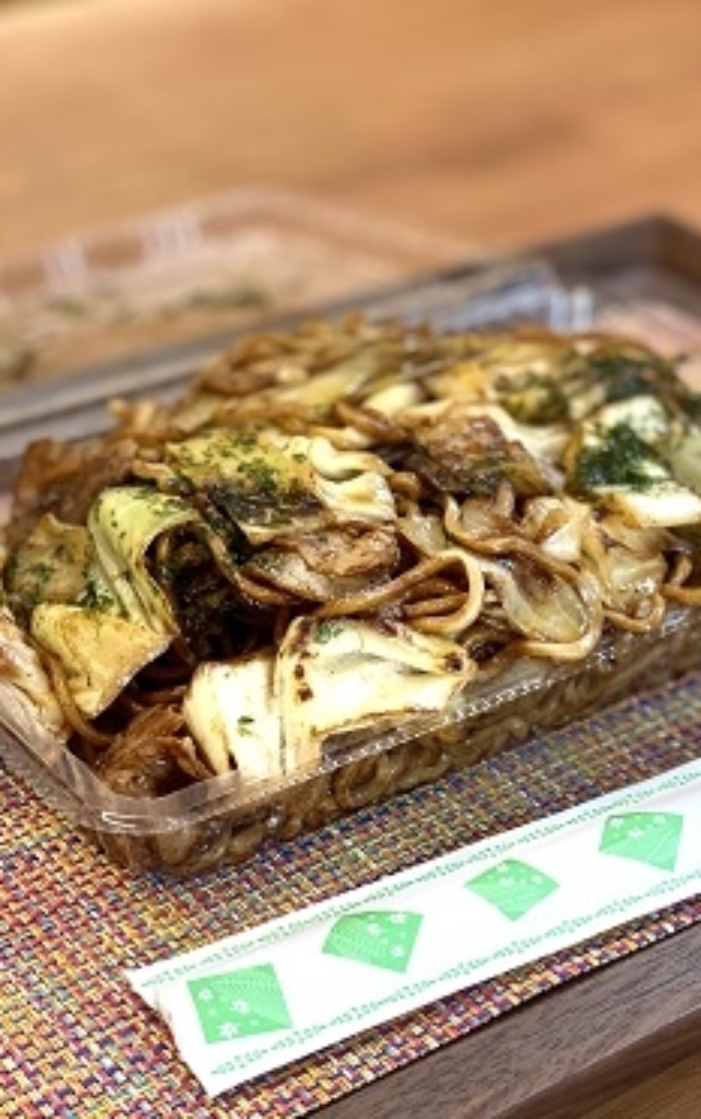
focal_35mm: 74
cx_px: 373
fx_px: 2258
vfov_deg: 27.8
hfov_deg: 17.6
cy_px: 558
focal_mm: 6
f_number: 2
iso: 100
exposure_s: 1/113
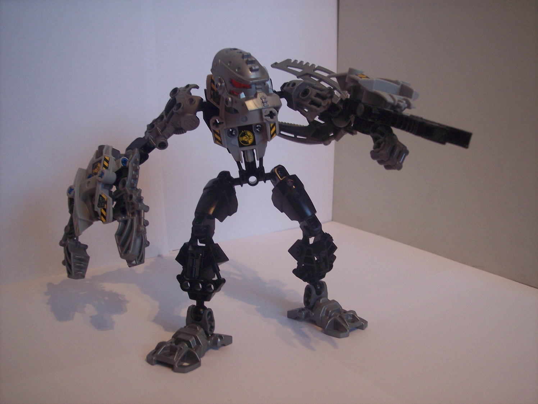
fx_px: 606
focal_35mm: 39
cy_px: 202
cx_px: 269
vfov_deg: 36.8
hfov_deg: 47.9
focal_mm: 8
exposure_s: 1/8
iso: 200
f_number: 3.4
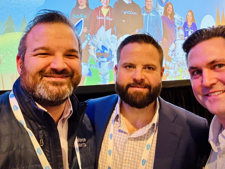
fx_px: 221
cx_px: 111
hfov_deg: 54.0
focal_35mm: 34
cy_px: 45
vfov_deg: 40.8
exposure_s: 1/30
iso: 320
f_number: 1.9
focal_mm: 2.69
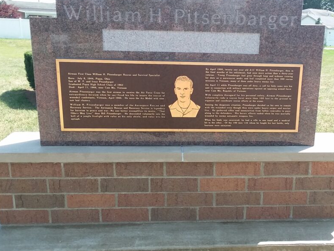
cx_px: 196
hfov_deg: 48.7
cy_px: 131
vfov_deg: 37.7
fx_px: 367
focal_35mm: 38
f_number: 1.9
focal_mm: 2.47
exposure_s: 1/423
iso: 40
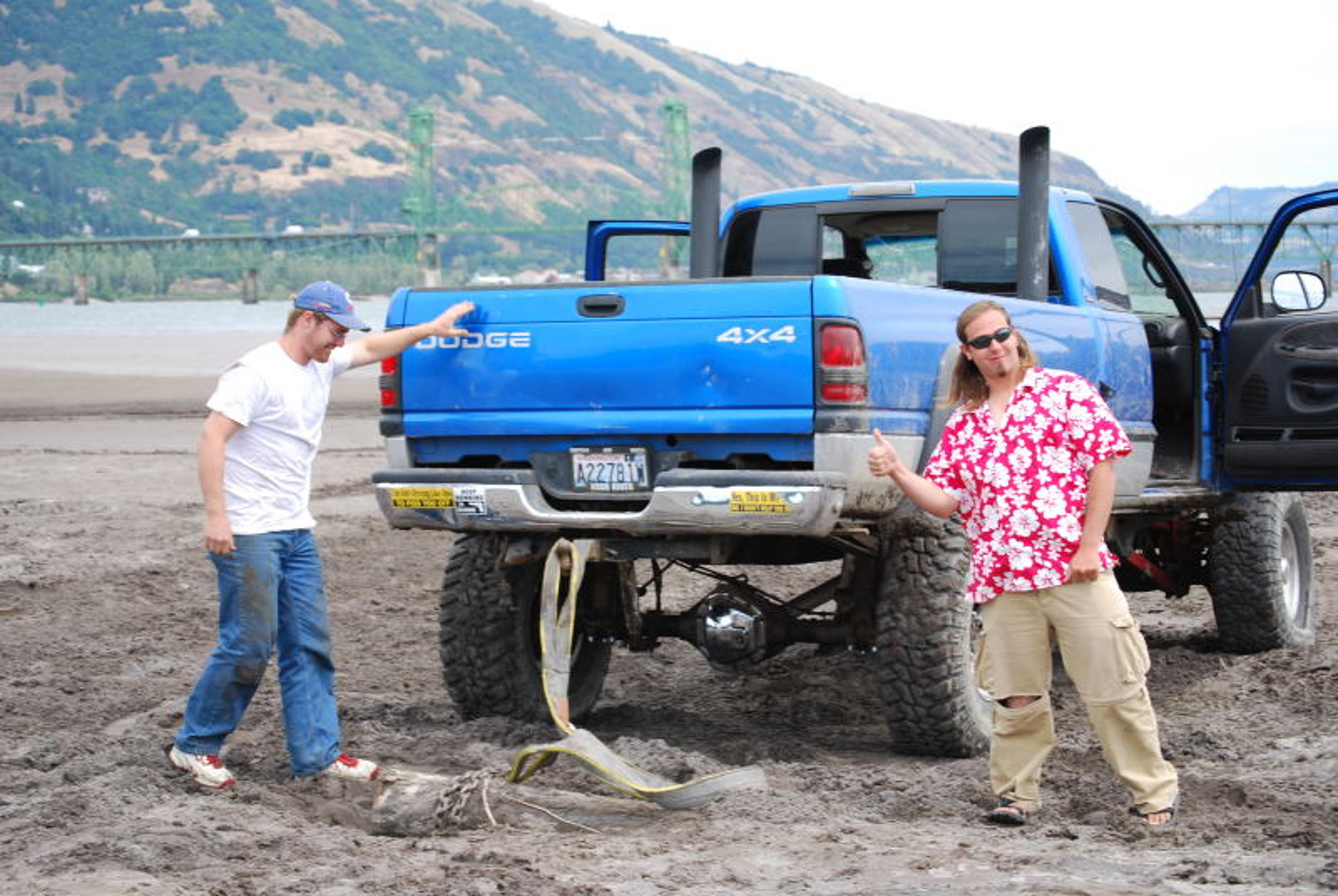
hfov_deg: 24.6
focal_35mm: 82
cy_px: 448
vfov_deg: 16.6
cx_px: 669
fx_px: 3071
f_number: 6.3
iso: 100
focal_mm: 55
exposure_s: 1/160
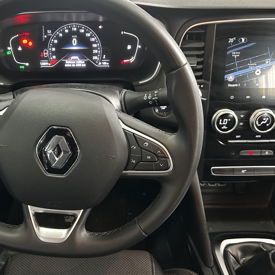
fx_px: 333
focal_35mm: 37
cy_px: 135
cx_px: 100
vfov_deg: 44.9
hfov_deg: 44.5
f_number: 1.5
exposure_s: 1/33
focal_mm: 5.7
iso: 400
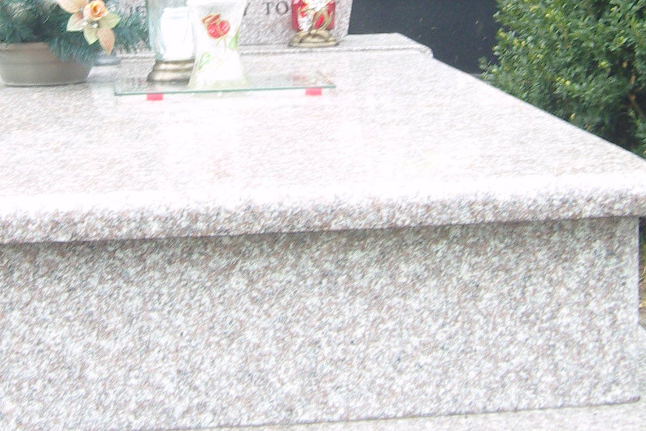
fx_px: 1561
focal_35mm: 87
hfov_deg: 23.4
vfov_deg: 15.4
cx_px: 270
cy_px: 0
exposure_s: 1/80
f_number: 2.8
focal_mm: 7.3
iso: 100
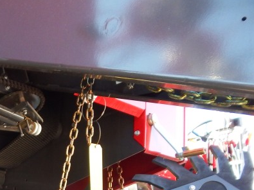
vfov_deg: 23.5
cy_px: 225
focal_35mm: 57
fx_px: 418
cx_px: -54
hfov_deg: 29.0
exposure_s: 1/100
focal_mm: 4
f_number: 3
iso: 125
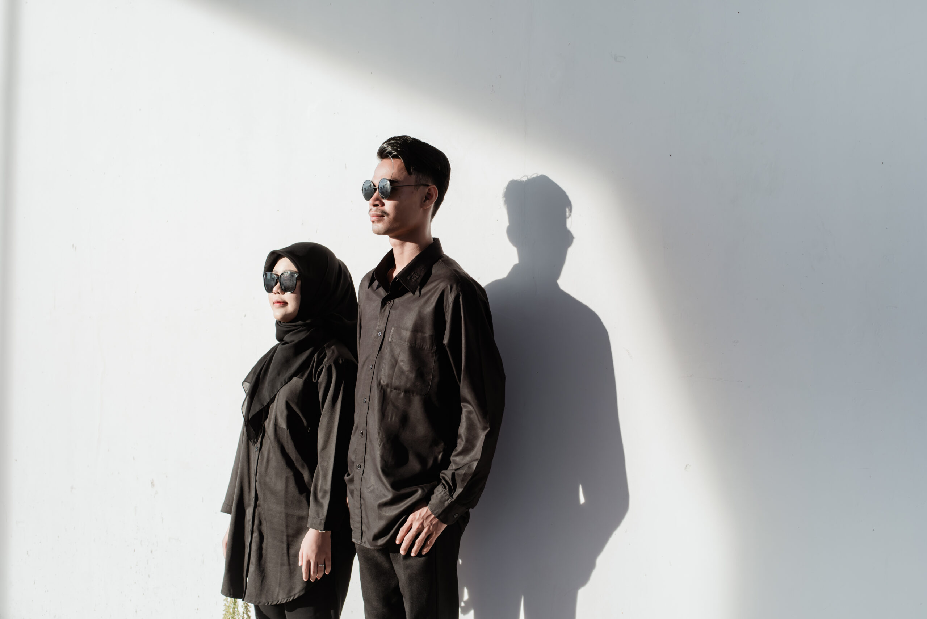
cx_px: 464
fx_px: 1288
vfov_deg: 27.0
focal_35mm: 50
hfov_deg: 39.6
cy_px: 310
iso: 125
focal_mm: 50
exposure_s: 1/160
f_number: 5.6
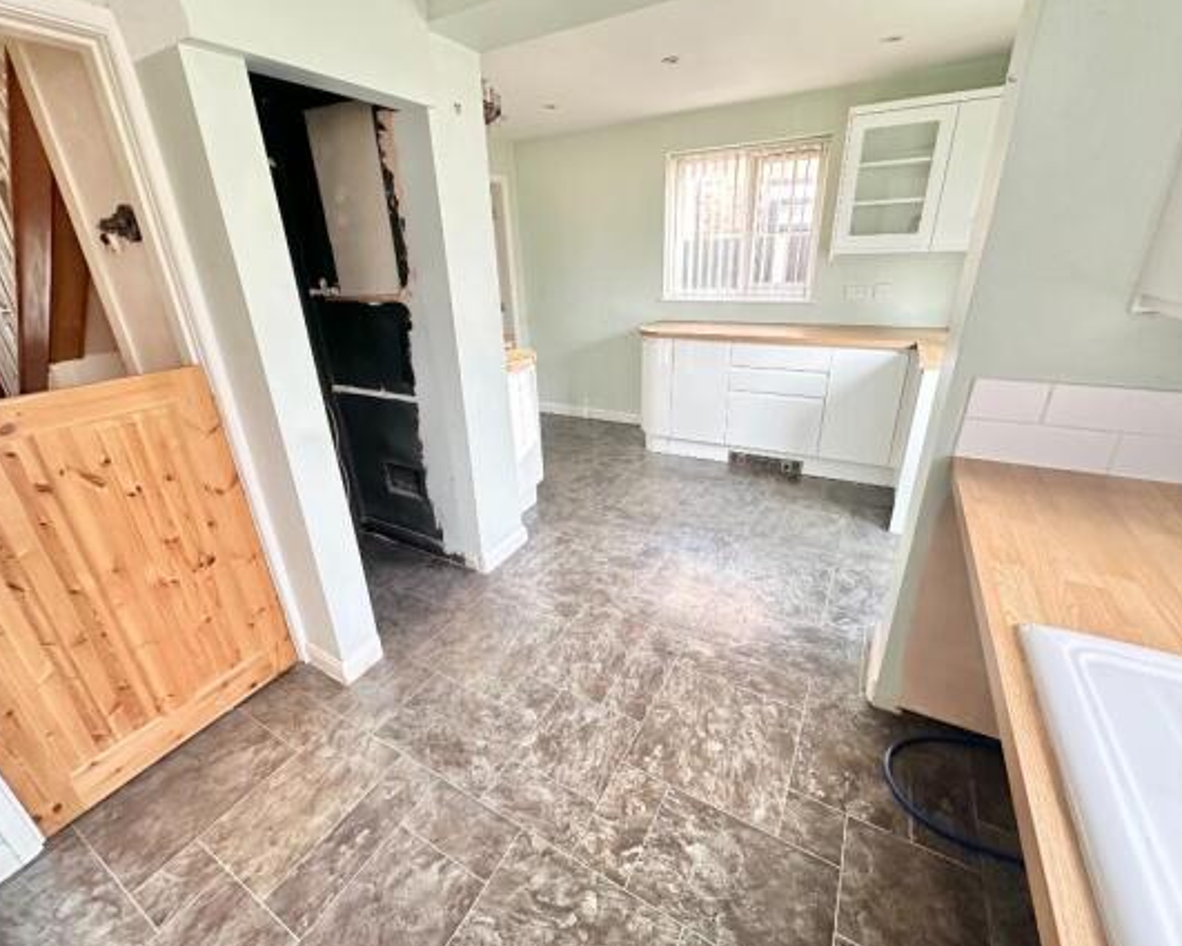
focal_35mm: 15
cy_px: 469
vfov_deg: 84.1
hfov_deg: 96.8
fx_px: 525
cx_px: 580
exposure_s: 1/70
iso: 320
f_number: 2.2
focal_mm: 2.22
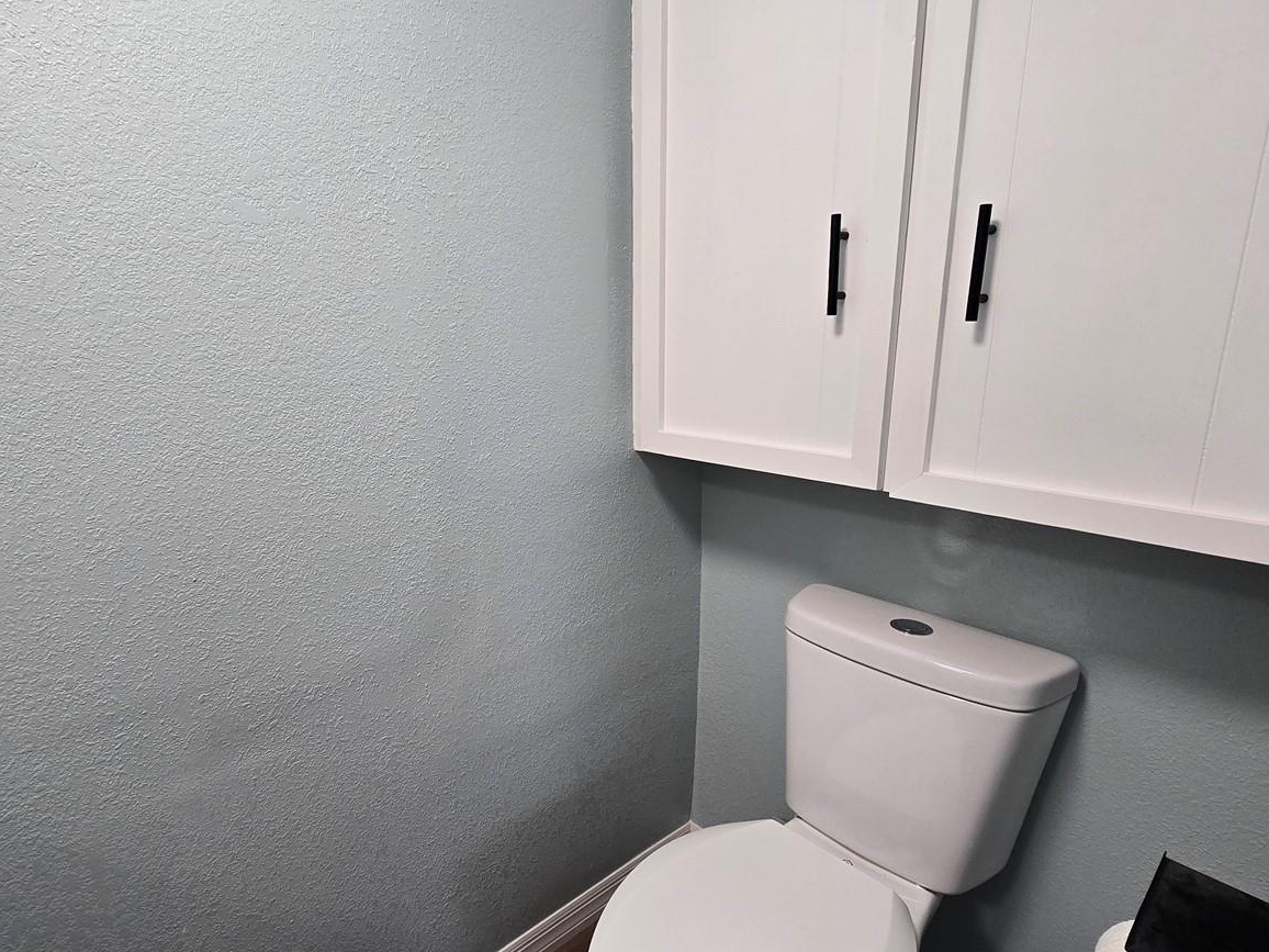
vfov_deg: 71.6
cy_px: 495
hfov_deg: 87.2
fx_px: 660
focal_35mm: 18
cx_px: 547
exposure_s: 1/60
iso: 160
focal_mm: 2.2
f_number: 2.2
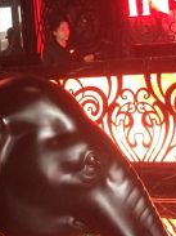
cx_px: 47
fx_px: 753
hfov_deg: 13.3
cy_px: -54
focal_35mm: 111
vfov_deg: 16.9
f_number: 2.2
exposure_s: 1/33
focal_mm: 4.15
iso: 320
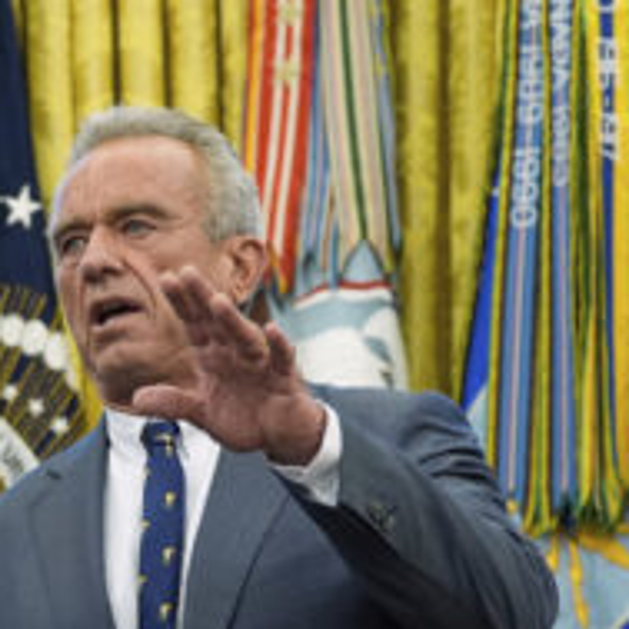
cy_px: 657
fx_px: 4153
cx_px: -376
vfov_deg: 8.6
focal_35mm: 202
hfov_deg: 8.4
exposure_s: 1/400
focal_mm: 70
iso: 2500
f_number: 3.5
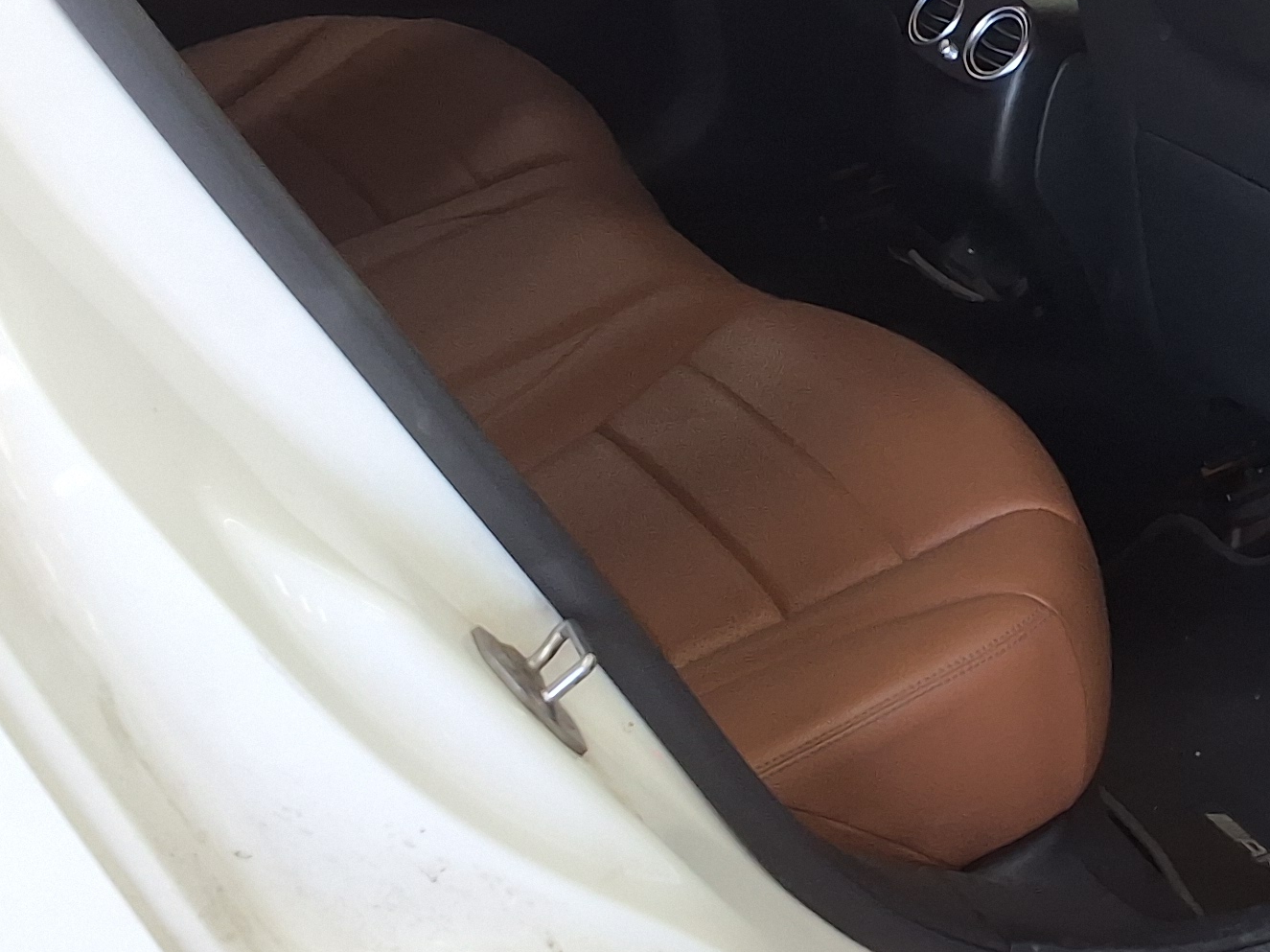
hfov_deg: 27.0
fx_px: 2531
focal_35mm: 69
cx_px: 1181
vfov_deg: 21.2
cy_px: 294
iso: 50
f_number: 1.9
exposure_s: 1/120
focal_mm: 2.91
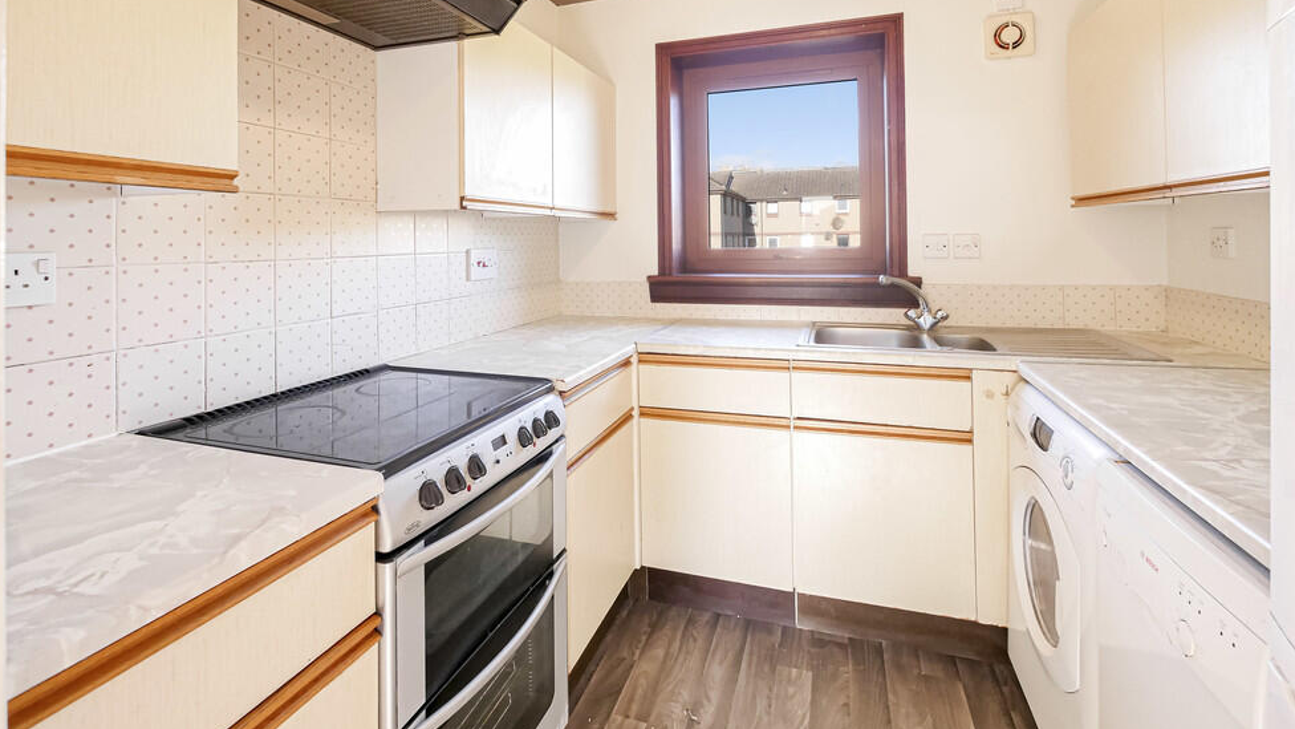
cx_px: 650
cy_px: 246
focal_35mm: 16
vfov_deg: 65.4
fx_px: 549
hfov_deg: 99.4
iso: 1000
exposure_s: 1/60
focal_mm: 7
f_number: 4
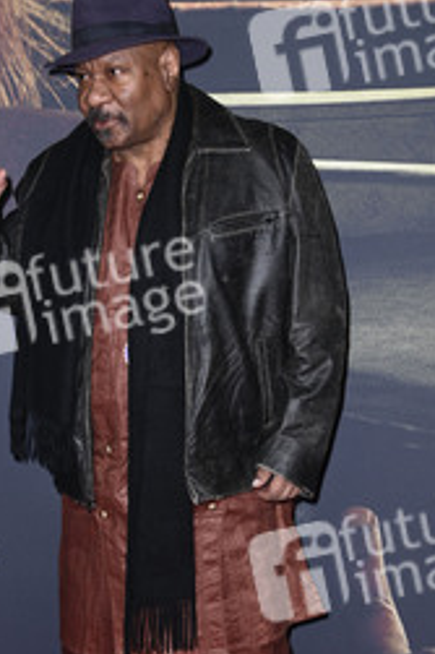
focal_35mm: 99
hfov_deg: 13.8
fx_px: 1797
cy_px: 430
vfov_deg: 20.6
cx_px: 146
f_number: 5.6
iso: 640
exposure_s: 1/200
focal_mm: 62
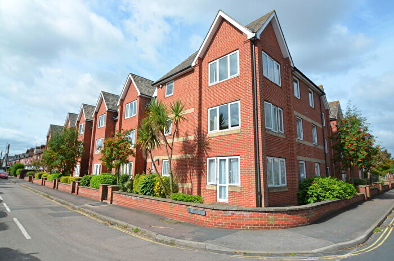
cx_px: 197
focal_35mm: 20
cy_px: 130
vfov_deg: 62.9
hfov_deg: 85.6
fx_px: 213
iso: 110
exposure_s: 1/250
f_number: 8
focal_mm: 13
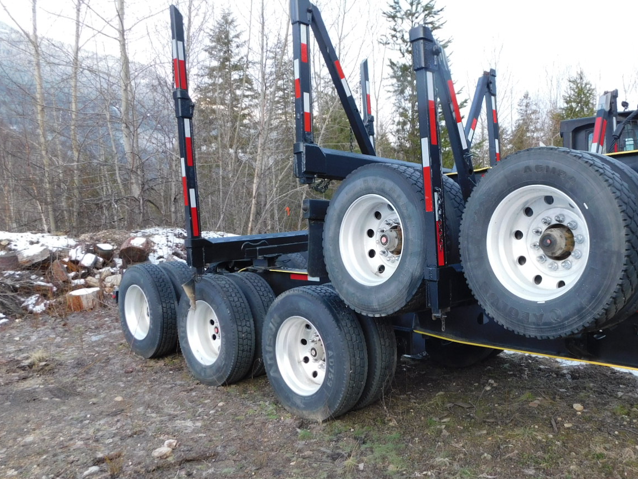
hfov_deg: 55.9
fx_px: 590
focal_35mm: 32
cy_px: 231
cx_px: 411
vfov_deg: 44.2
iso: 125
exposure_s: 1/80
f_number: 3
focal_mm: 4
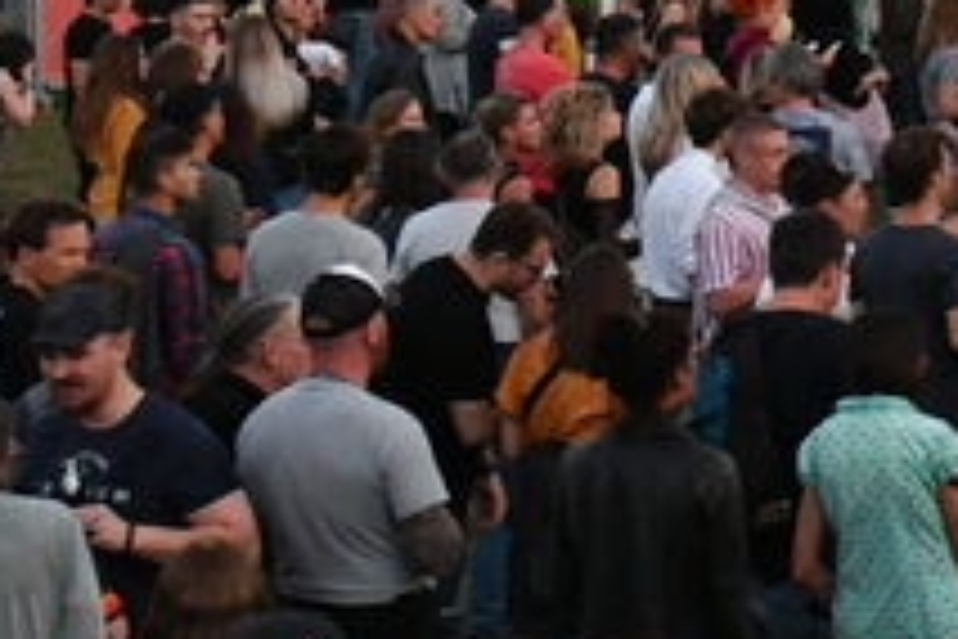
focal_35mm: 203
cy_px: -90
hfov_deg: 9.4
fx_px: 5402
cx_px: 2024
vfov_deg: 6.7
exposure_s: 1/100
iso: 2000
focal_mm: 24
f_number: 2.8
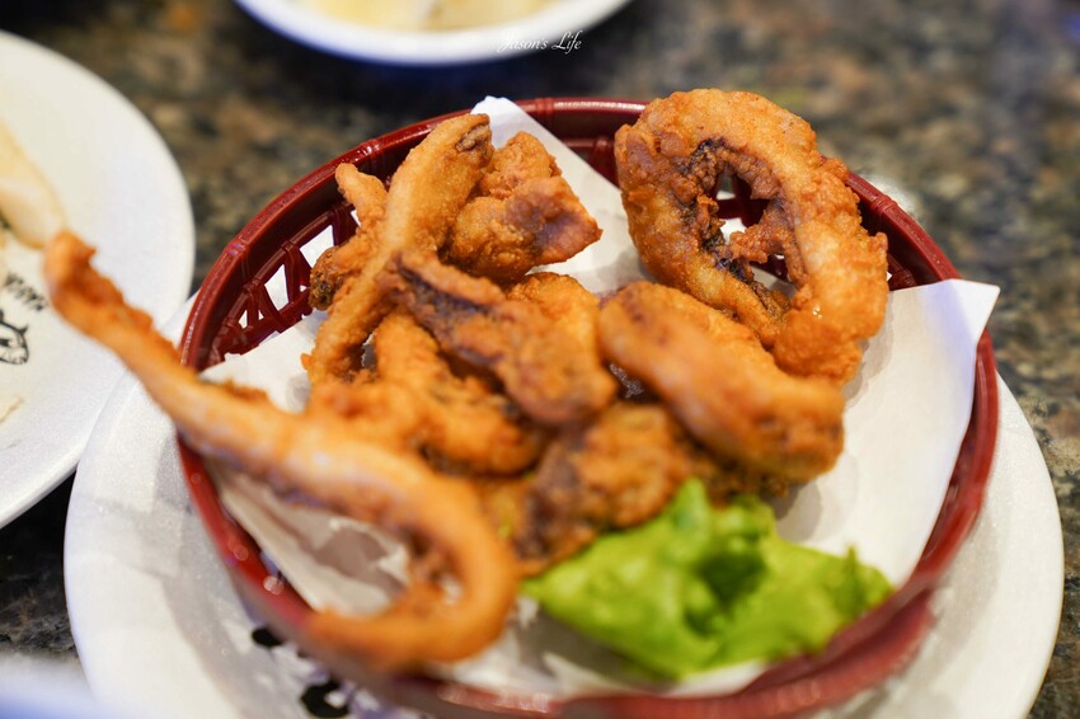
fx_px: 2099
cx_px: 540
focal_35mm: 70
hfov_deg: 28.9
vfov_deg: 19.4
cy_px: 360
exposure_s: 1/80
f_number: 4.5
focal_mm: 70
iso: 640
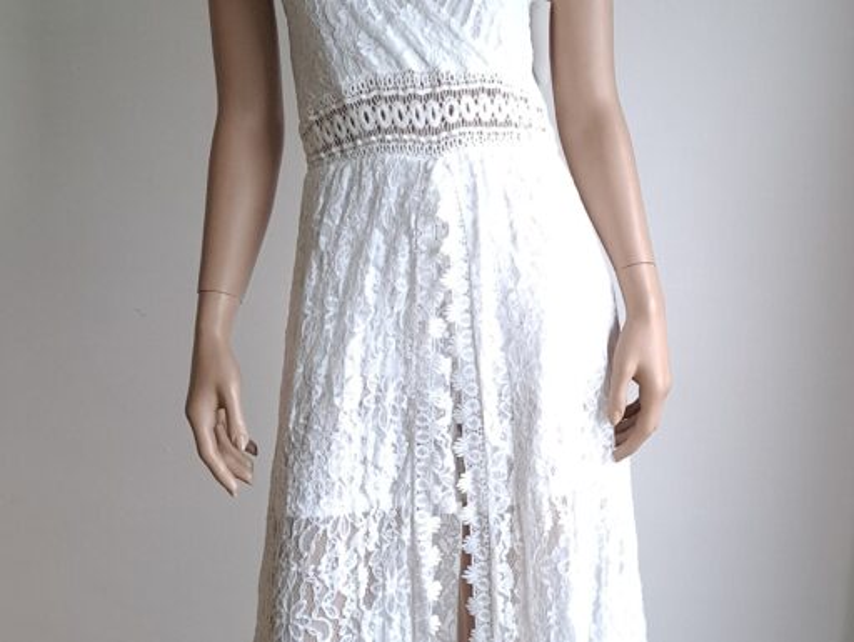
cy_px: 321
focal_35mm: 25
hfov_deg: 69.3
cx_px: 427
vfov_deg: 55.0
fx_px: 617
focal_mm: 4.65
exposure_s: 1/50
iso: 400
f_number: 1.8
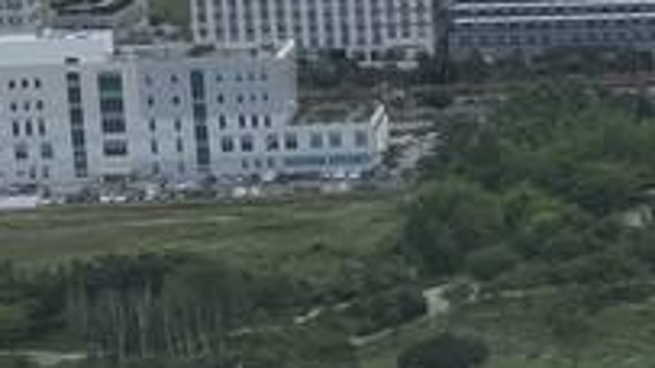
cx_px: 1429
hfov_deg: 11.4
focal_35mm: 165
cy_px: 100
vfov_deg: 7.3
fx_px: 2865
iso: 110
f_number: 2.8
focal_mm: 4.4
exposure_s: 1/1000
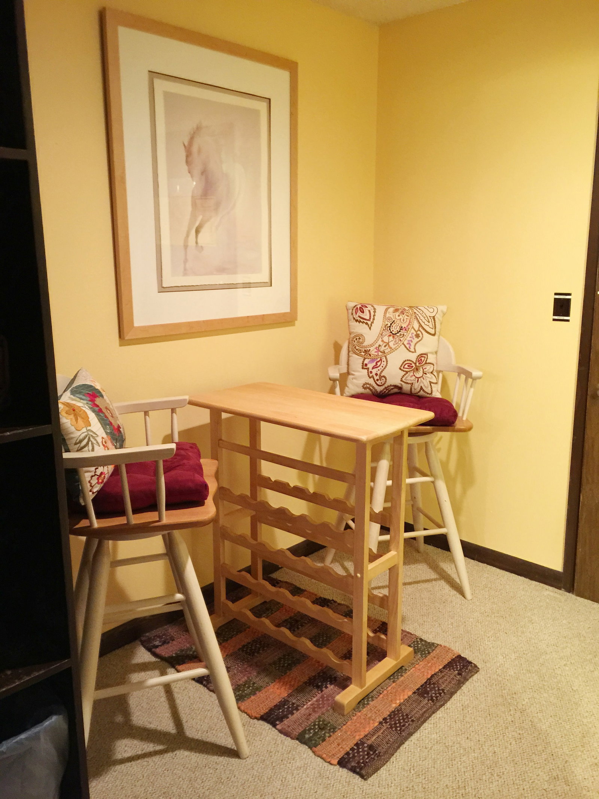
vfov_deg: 61.7
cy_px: 400
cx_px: 300
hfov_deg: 48.2
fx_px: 669
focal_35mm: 29
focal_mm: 4.15
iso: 125
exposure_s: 1/8
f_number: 2.2
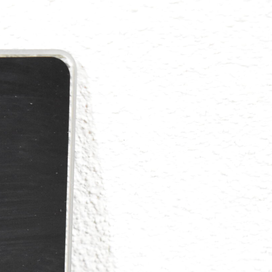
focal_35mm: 192
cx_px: -121
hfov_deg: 8.9
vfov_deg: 9.1
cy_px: 224
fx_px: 1707
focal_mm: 48
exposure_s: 1/125
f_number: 5.3
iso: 3200
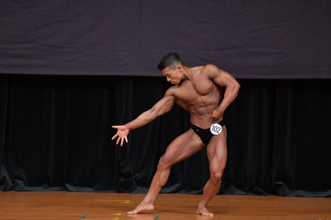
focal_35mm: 300
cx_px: 166
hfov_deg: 6.9
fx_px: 2757
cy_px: 110
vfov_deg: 4.6
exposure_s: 1/400
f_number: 5.6
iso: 4000
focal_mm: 200
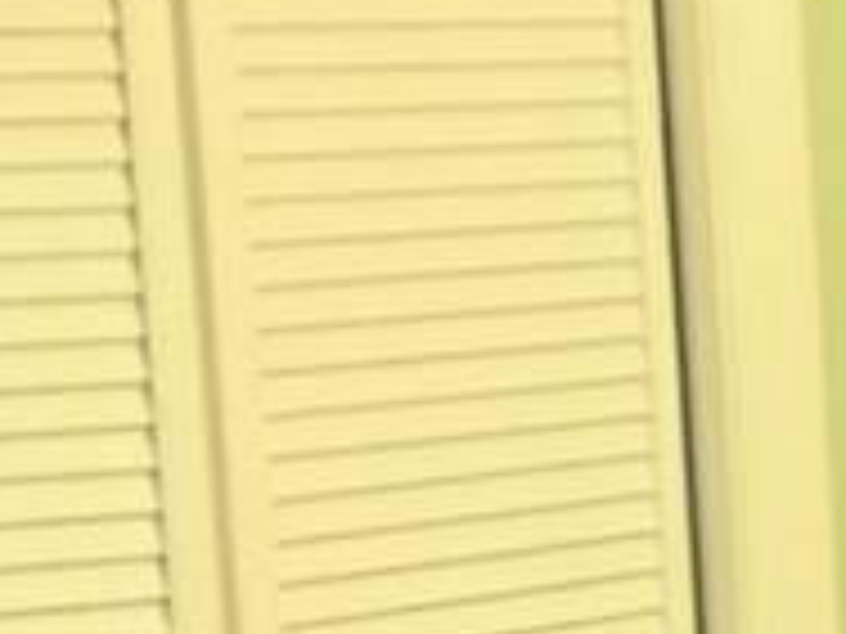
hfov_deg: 9.5
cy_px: 580
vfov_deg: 8.2
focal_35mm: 180
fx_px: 4399
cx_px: 2151
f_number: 2.4
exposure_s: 1/20
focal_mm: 4.12
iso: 160
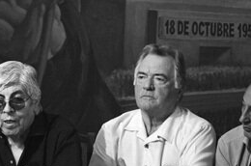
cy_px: 83
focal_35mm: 505
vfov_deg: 2.7
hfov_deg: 4.1
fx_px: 3512
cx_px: 53
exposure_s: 1/100
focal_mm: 175
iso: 1600
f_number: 5.3
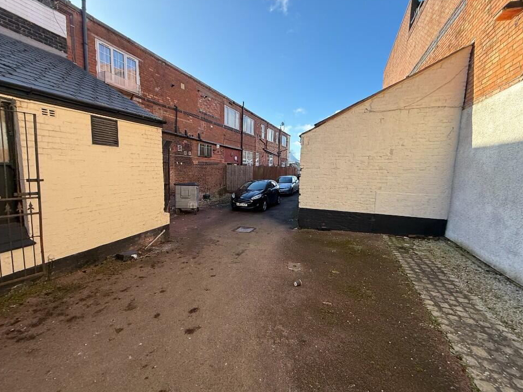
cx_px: 249
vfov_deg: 81.7
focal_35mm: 15
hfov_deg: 98.1
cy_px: 194
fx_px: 227
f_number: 2.2
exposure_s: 1/445
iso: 64
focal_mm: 2.22
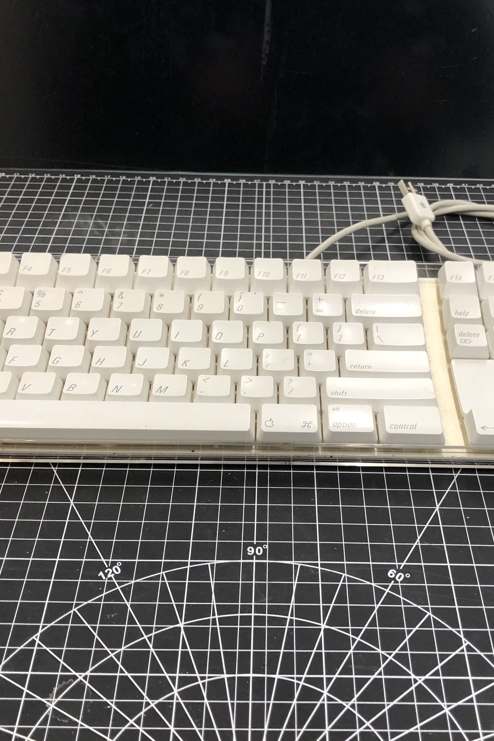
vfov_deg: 45.4
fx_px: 885
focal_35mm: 43
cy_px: 400
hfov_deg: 31.1
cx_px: 287
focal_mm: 3.99
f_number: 1.8
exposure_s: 1/30
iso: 32
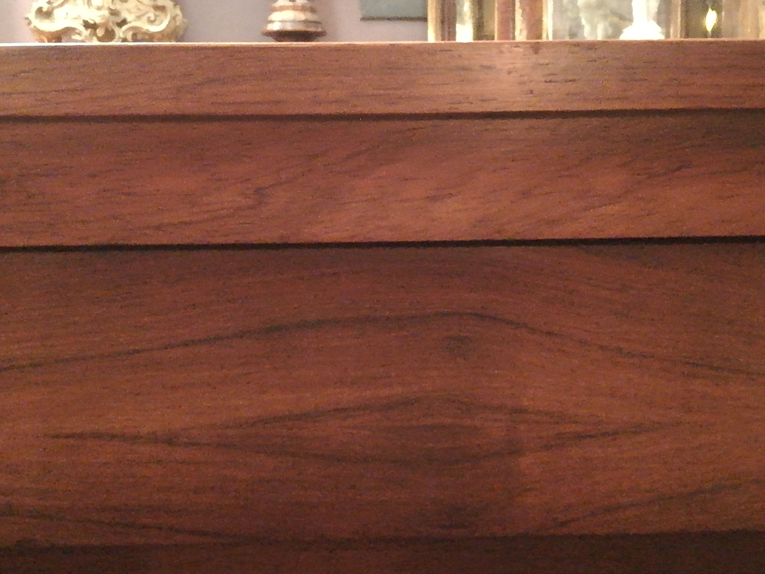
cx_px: 382
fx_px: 1171
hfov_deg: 36.2
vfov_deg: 27.5
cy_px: 287
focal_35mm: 53
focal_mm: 3.83
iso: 3200
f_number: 2.2
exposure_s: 1/14.3
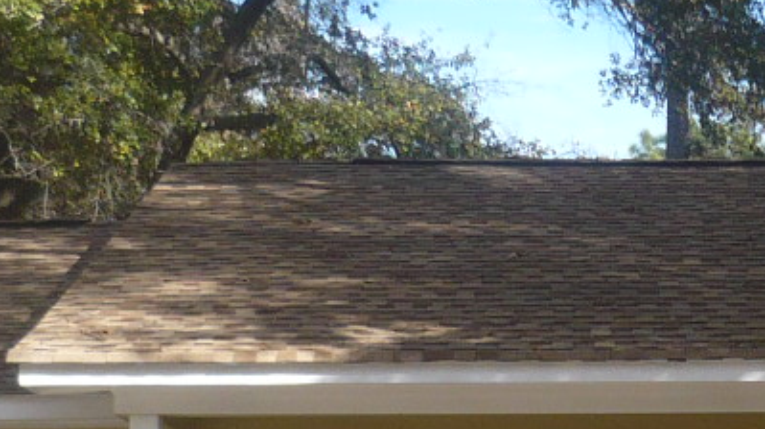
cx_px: 849
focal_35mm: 153
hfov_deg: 13.8
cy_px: 527
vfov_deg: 7.8
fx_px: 3102
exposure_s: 1/500
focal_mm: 5.8
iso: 100
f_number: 2.8
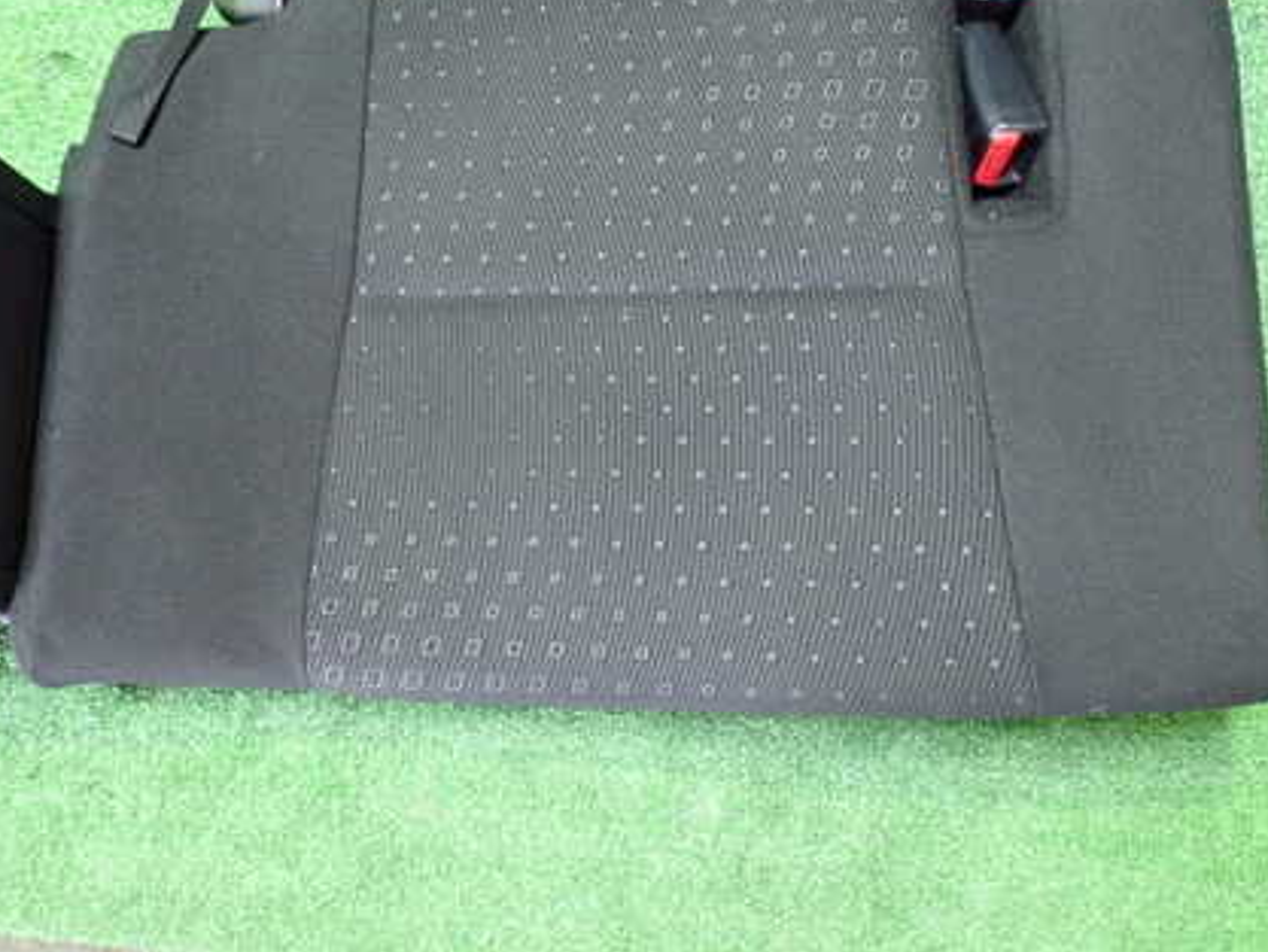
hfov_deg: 41.0
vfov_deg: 31.4
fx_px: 1685
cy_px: 350
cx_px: 490
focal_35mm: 46
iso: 800
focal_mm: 5.79
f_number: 2.4
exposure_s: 1/25
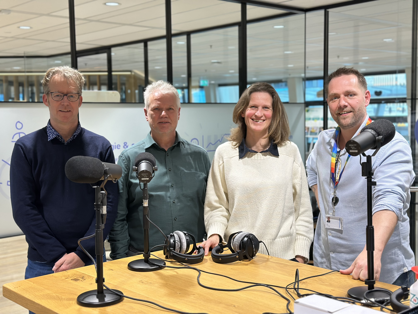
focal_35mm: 48
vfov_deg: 30.3
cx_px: 209
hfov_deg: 39.7
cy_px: 157
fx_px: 580
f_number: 1.78
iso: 160
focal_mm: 6.86
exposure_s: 1/59
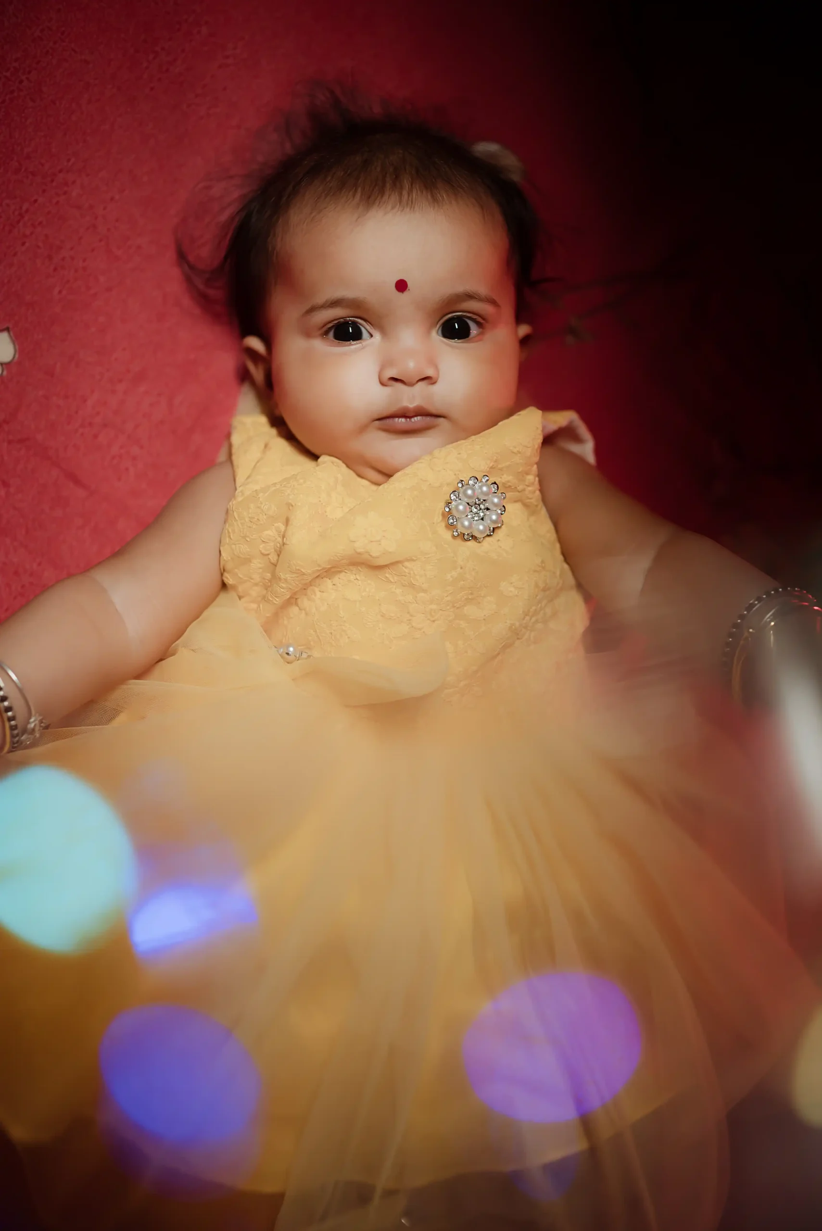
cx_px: 411
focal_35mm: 35
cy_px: 616
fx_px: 1198
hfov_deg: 37.9
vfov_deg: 54.4
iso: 640
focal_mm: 35
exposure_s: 1/400
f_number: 2
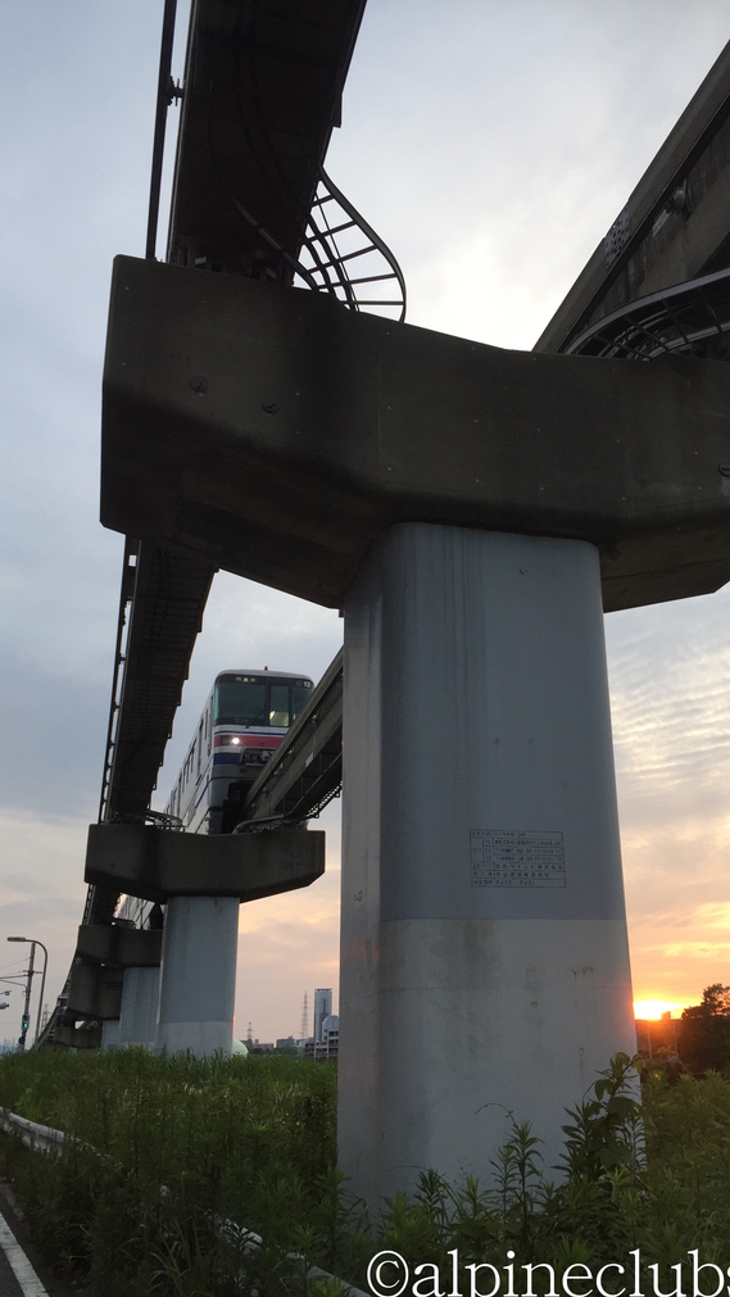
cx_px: 466
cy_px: 649
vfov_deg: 61.0
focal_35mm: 32
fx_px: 1101
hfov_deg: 36.4
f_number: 2.2
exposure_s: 1/120
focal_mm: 4.15
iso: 40
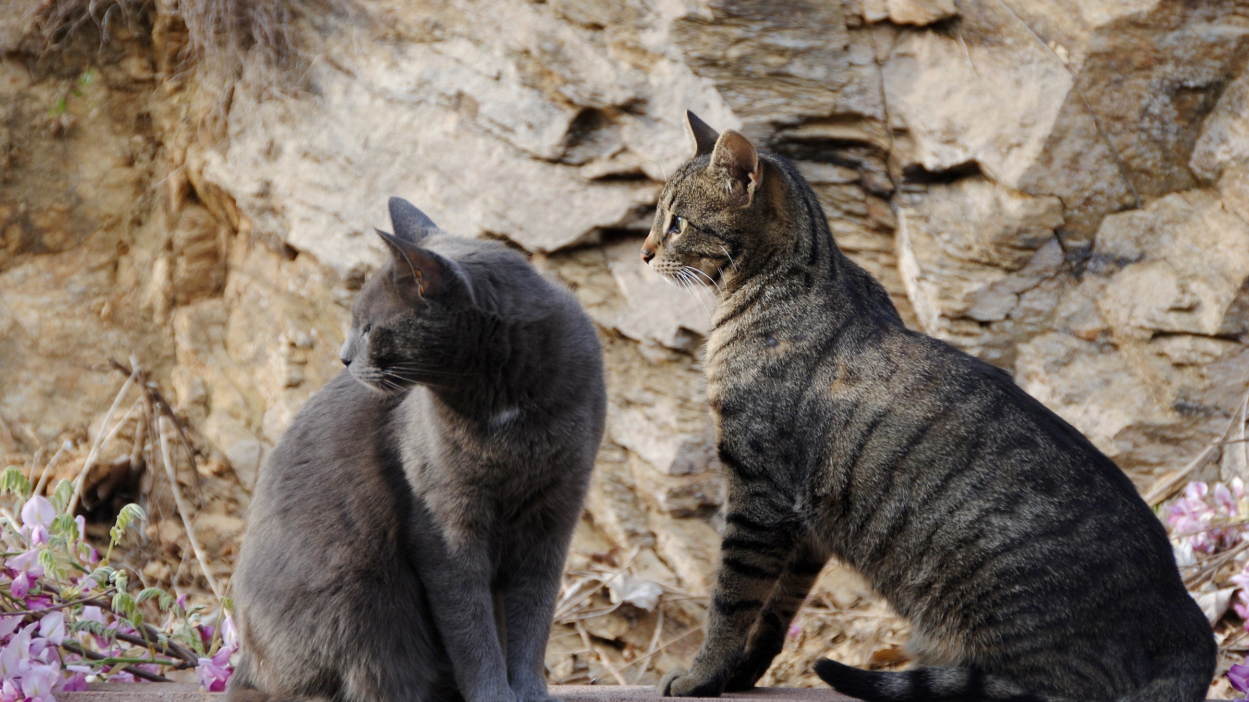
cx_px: 624
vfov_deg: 8.4
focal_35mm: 145
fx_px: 4802
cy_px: 390
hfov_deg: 14.8
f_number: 5.6
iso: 200
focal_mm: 92
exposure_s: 1/250
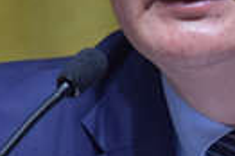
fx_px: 6943
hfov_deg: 1.9
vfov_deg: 1.3
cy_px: 55
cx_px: 210
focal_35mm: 1065
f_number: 5.6
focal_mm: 116
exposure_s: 1/100
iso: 800
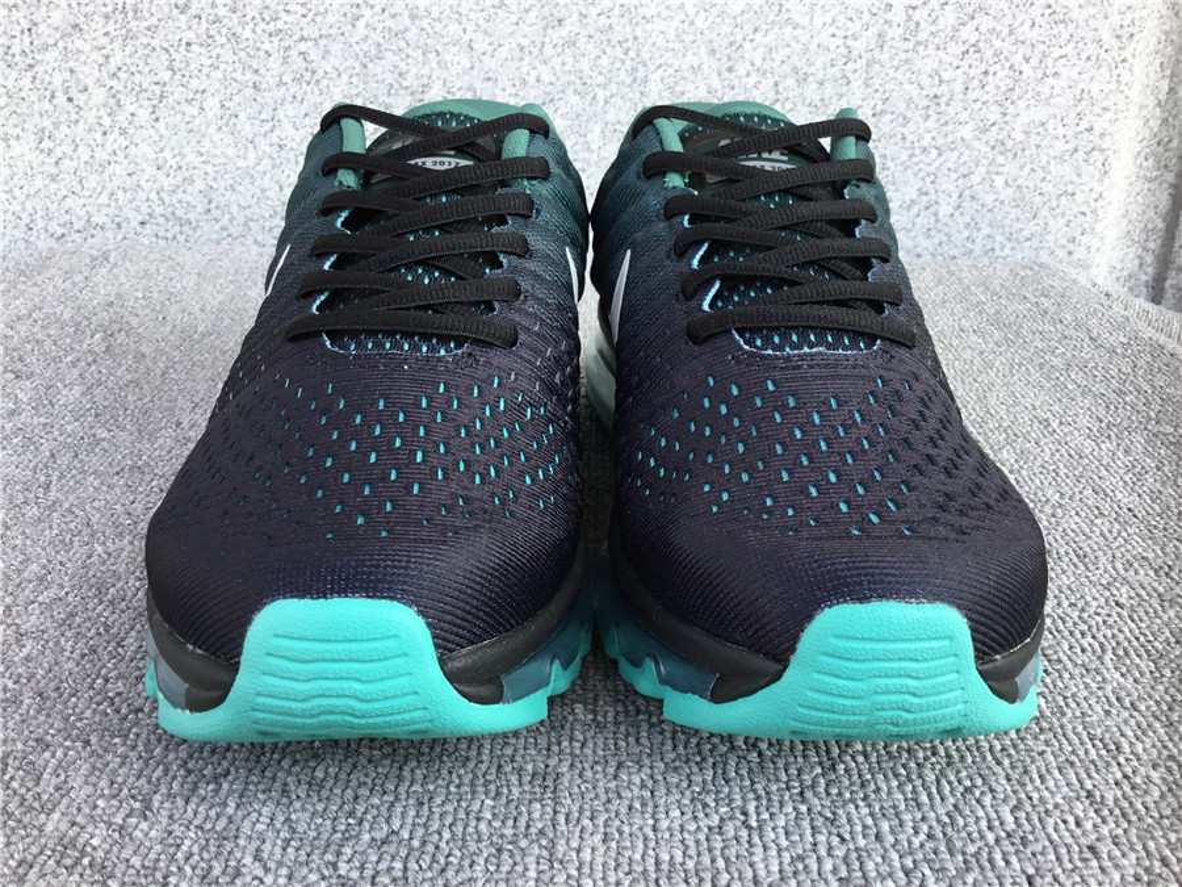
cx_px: 591
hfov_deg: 58.4
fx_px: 1059
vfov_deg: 45.4
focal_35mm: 31
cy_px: 444
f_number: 2.4
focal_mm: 3.3
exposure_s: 1/111
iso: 25
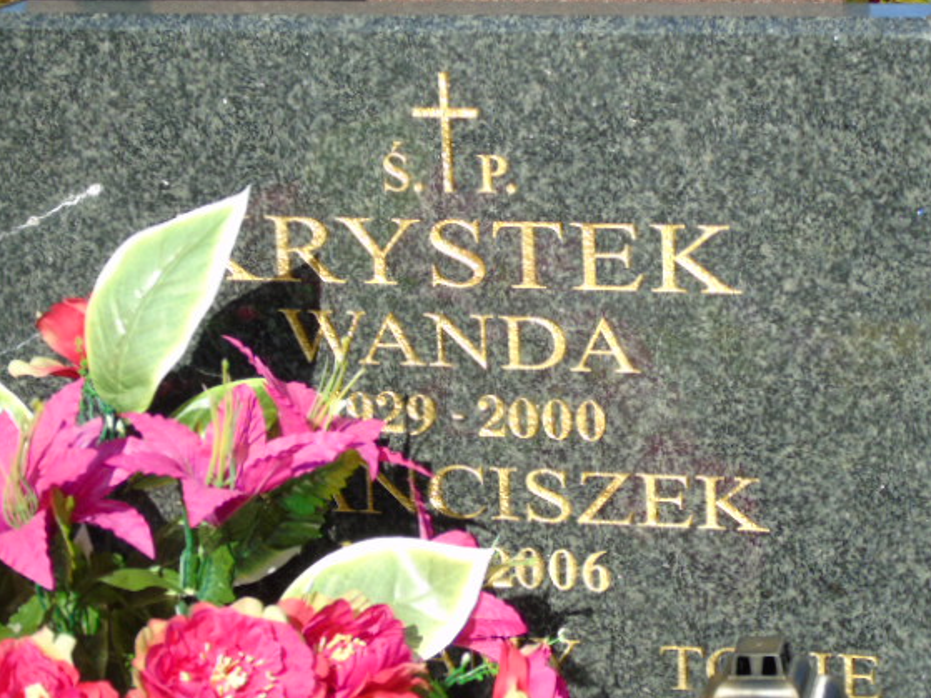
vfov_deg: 10.4
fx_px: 3818
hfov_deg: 13.9
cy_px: 391
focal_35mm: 142
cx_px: 500
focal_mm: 22
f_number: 4.6
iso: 80
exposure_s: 1/320
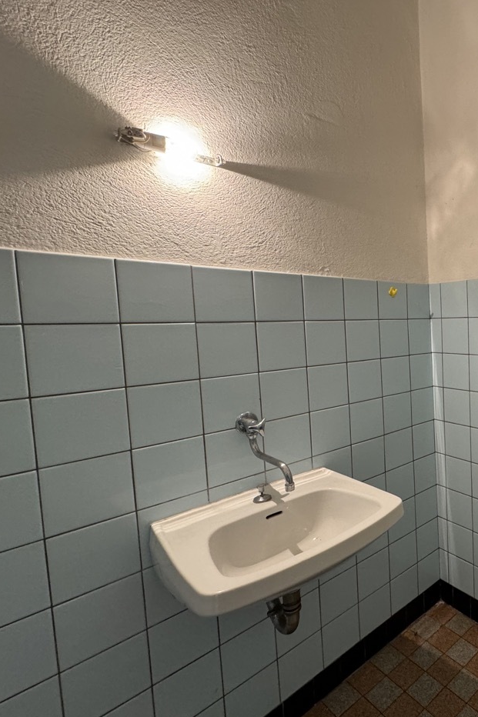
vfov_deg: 84.0
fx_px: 398
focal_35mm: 20
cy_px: 351
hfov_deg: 50.4
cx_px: 476
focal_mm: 2.22
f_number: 2.2
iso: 250
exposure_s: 1/50
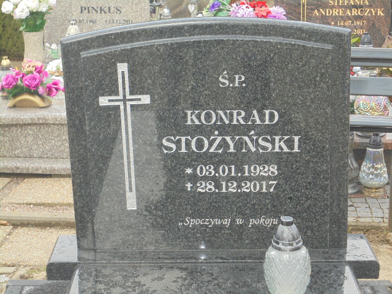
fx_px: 827
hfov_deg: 26.7
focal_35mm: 73
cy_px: 147
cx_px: 196
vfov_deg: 20.2
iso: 100
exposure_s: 1/40
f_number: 6.1
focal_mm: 13.1
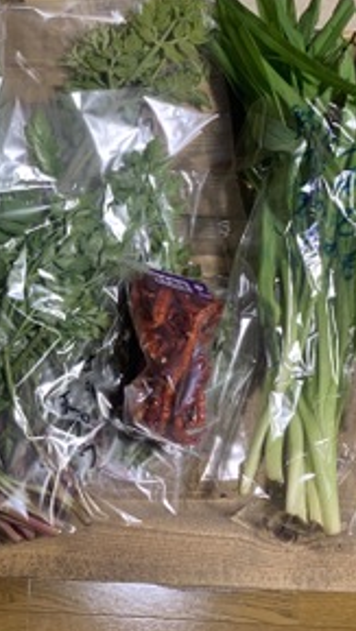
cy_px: 266
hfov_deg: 23.5
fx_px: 787
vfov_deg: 43.6
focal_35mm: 47
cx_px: -61
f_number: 1.8
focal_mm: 4.25
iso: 160
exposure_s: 1/50
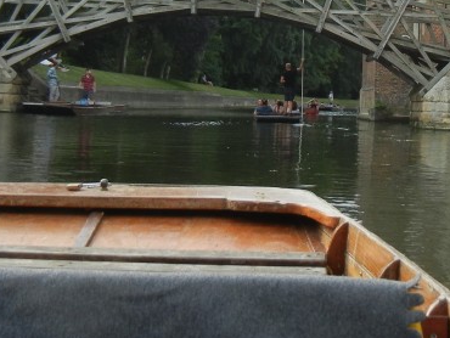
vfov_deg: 17.4
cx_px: 338
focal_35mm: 83
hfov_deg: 23.3
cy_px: -6
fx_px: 1080
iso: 160
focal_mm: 5.4
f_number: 3.5
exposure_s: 1/460
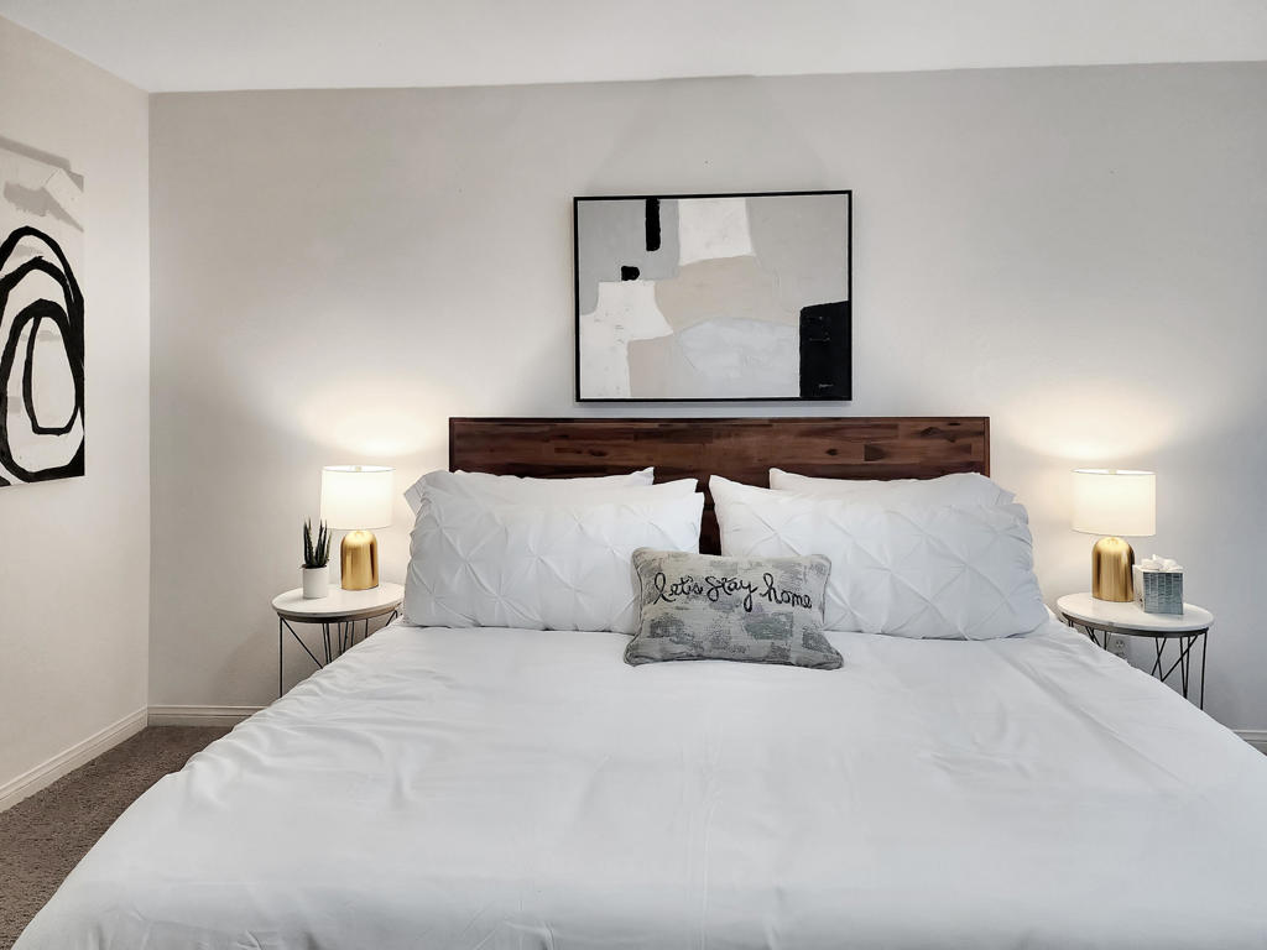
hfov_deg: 73.9
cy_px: 475
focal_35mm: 23
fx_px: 842
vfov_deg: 58.9
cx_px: 634
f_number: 1.8
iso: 160
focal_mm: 6.4
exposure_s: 1/120
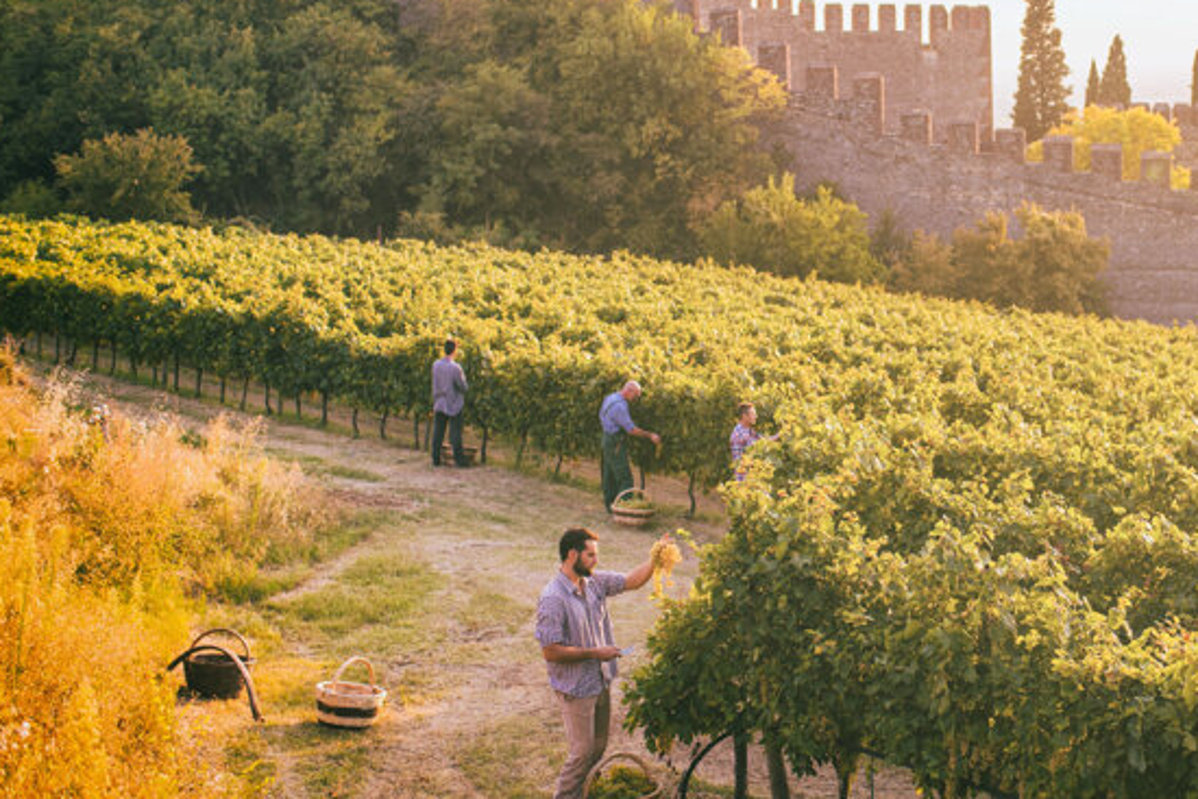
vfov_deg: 22.9
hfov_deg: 33.2
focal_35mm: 59
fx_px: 1964
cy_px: 293
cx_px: 912
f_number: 2.5
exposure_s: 1/400
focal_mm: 35
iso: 80
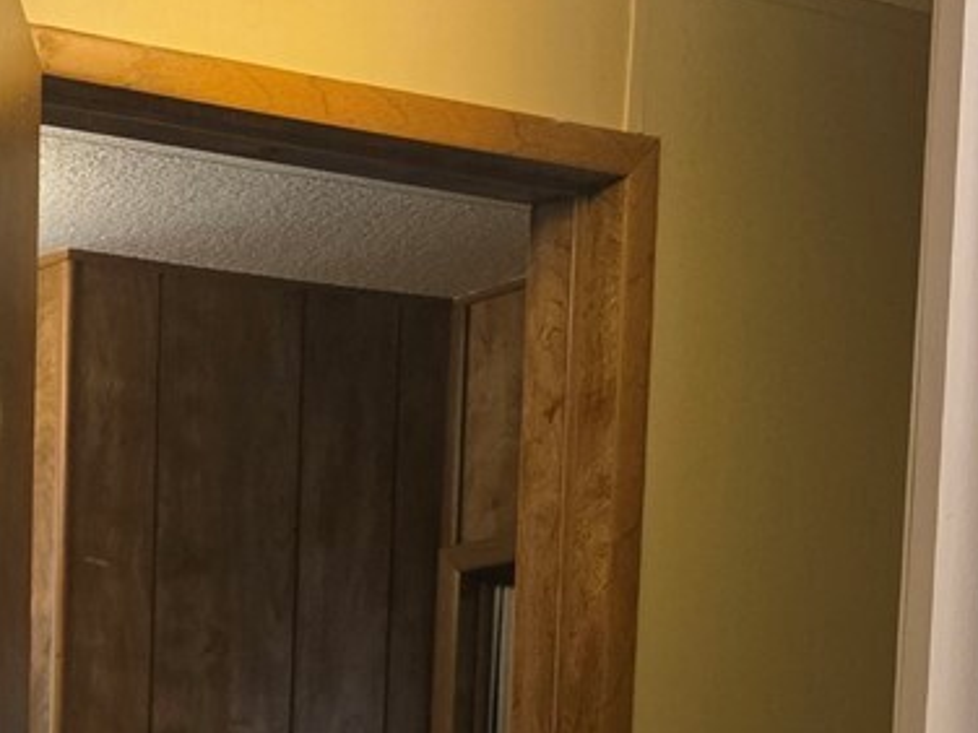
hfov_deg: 17.3
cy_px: 1484
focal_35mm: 98
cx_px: -632
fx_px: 2769
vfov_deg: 13.0
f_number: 1.7
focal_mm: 6.3
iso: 200
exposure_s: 1/120
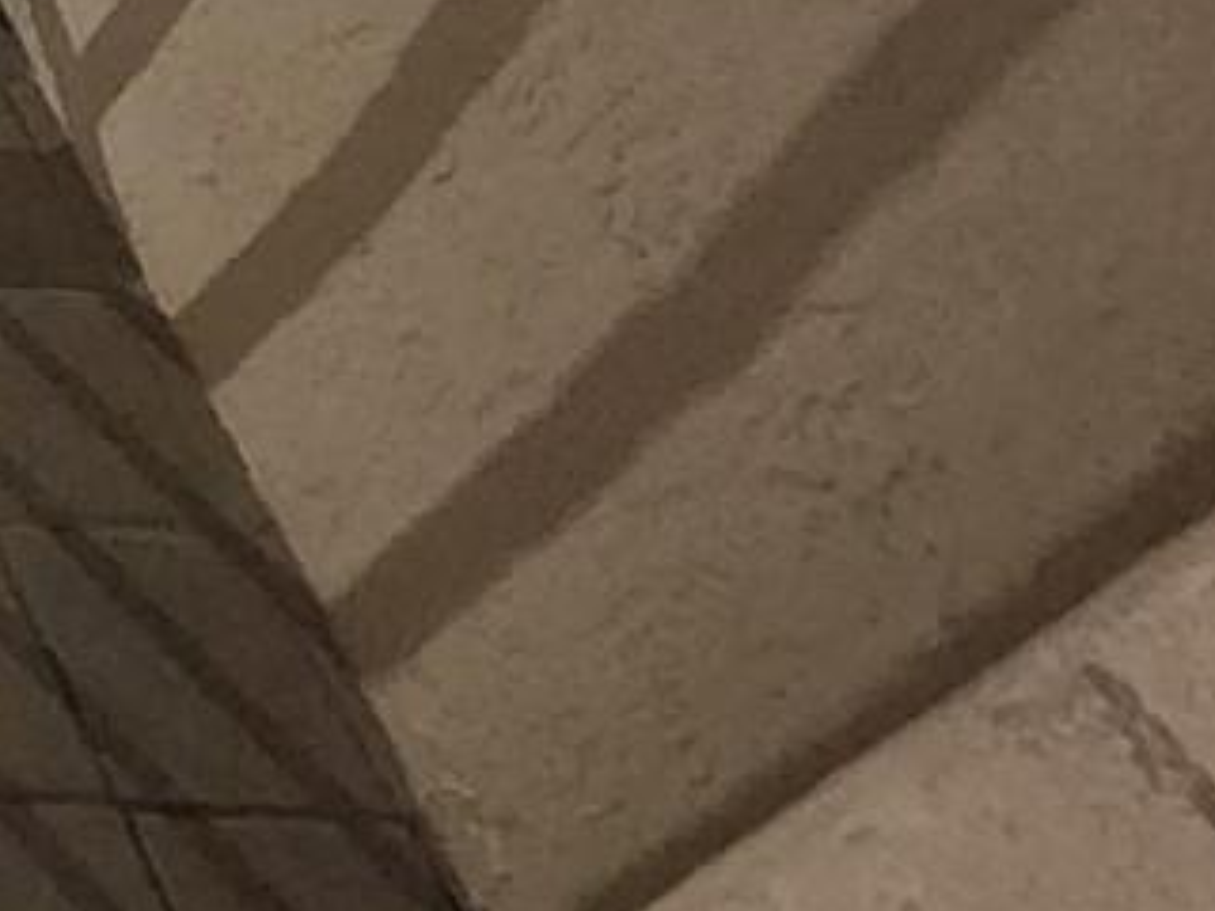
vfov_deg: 16.8
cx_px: -1705
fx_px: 2281
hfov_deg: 15.2
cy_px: -926
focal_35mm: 65
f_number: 2.2
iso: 1250
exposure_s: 1/24
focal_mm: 2.2
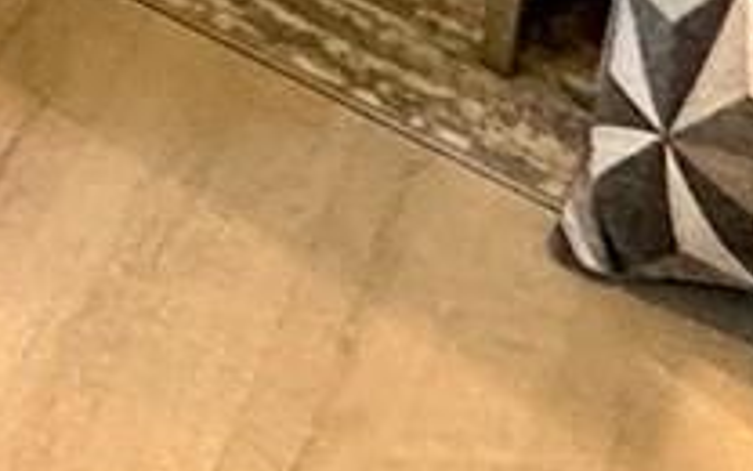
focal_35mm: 114
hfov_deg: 16.6
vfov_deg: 8.0
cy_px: -1322
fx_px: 2339
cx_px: -384
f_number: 2.2
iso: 250
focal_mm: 2.22
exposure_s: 1/120
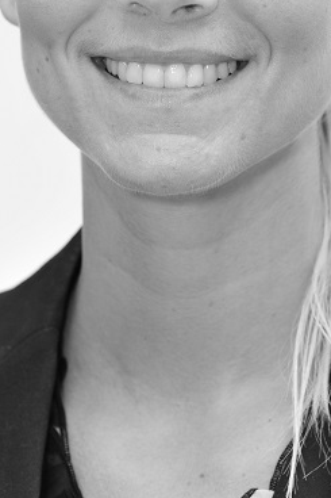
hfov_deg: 5.6
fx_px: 3354
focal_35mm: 243
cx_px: 252
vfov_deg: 8.5
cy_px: 83
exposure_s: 1/60
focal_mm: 105
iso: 800
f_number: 7.1
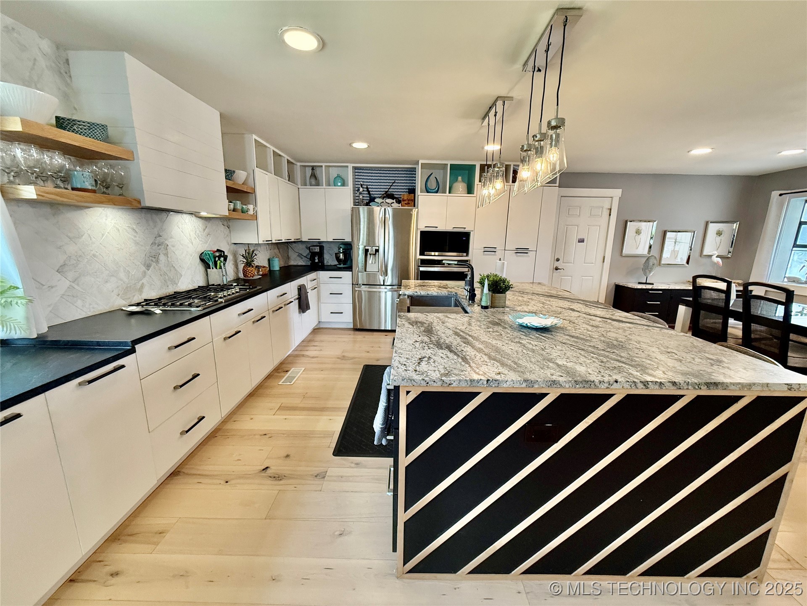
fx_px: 326
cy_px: 303
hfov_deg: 102.1
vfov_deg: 85.7
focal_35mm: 14
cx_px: 404
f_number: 2.2
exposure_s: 1/120
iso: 320
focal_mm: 2.22
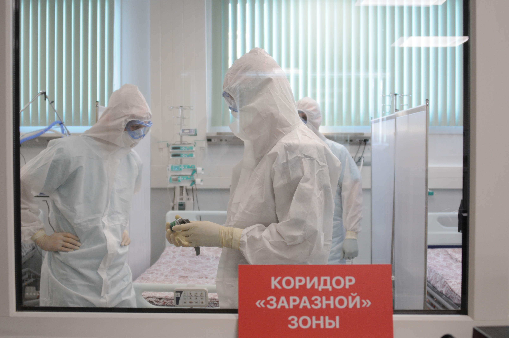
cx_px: 254
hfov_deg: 41.2
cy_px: 169
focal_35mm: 48
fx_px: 678
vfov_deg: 28.0
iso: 640
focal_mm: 32
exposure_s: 1/125
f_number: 3.5
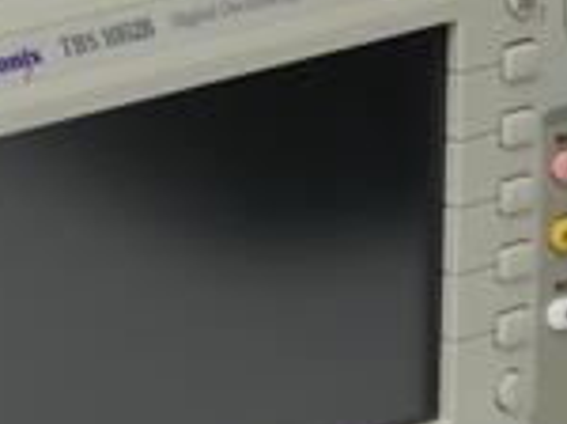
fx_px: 6738
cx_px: 306
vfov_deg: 3.6
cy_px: 261
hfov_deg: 4.8
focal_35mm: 412
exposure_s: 1/10
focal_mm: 77
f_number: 11
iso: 400
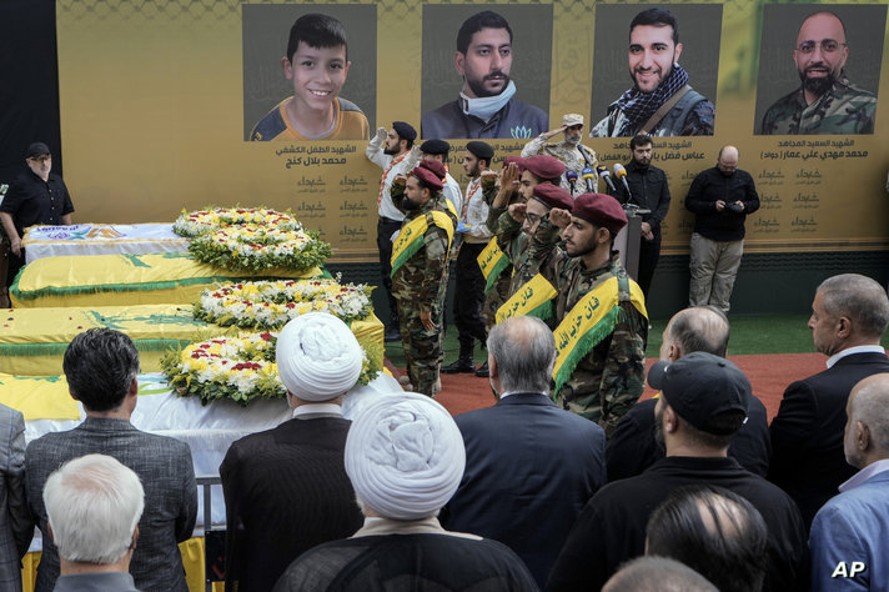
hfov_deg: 54.5
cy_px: 296
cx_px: 444
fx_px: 864
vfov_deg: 37.8
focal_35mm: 35
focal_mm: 35
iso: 250
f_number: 5
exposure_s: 1/160
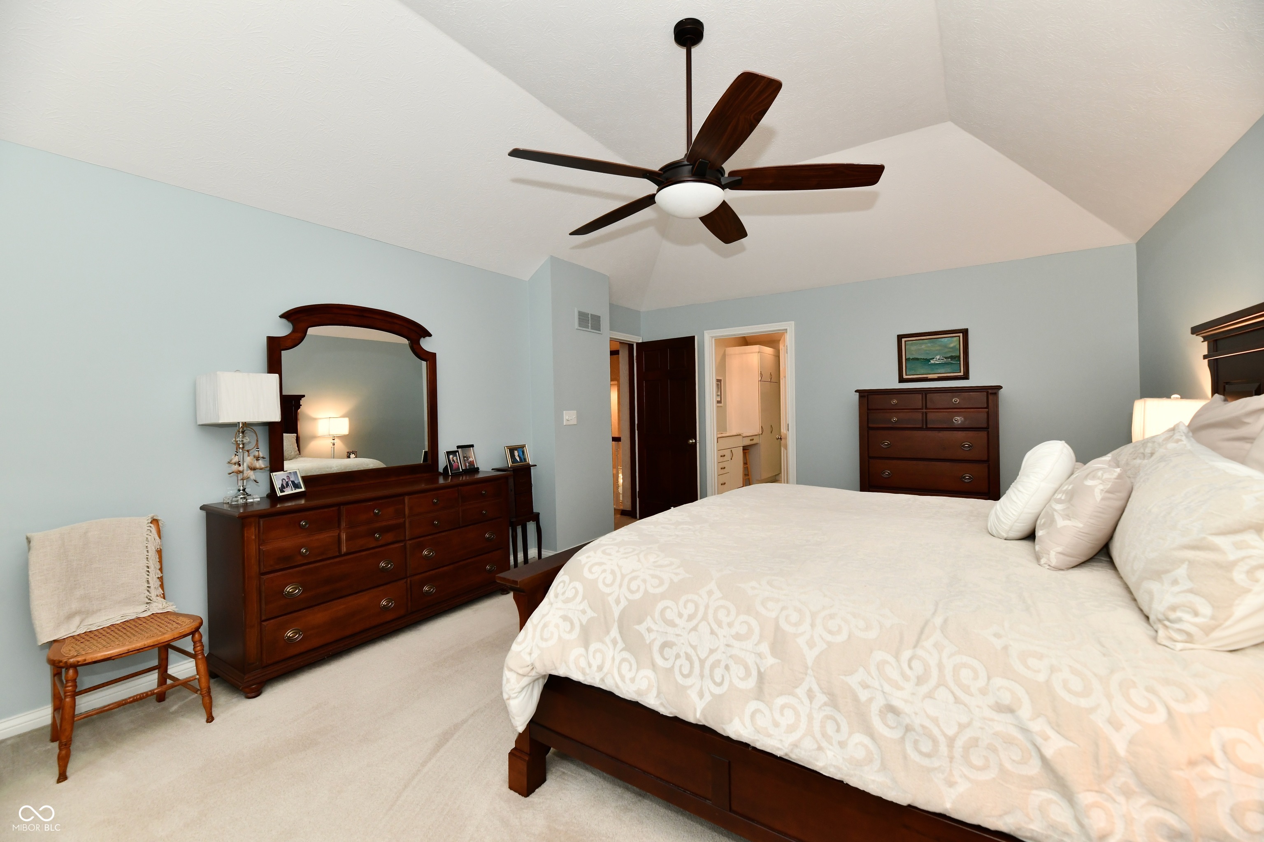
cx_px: 632
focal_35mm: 14
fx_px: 492
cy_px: 421
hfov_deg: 104.3
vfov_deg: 81.2
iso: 640
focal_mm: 14
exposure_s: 1/60
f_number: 6.3
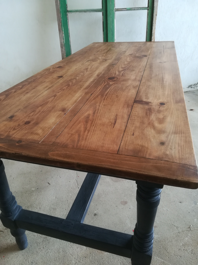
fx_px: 198
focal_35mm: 26
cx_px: 99
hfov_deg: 53.1
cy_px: 132
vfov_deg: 67.3
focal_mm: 3.83
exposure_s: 1/33.3
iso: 125
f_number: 2.2
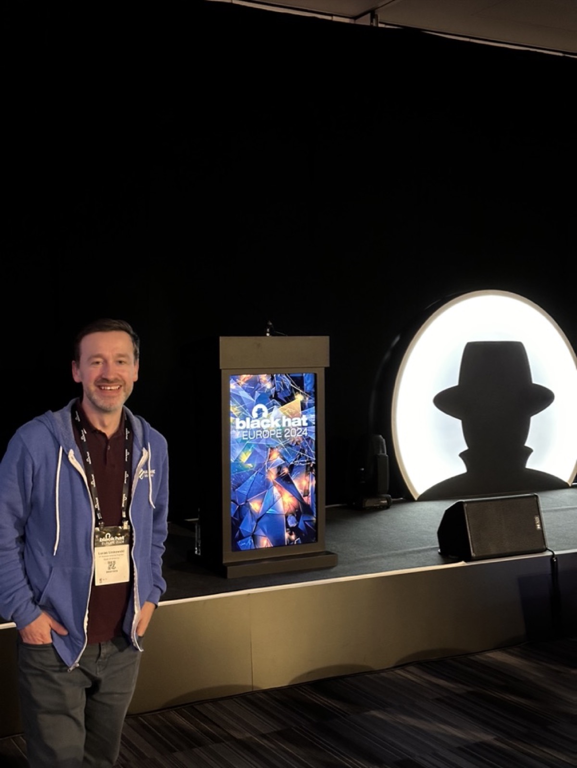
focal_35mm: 48
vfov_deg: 39.6
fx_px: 1066
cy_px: 384
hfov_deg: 30.3
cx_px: 288
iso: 640
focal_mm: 6.86
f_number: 1.78
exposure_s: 1/23
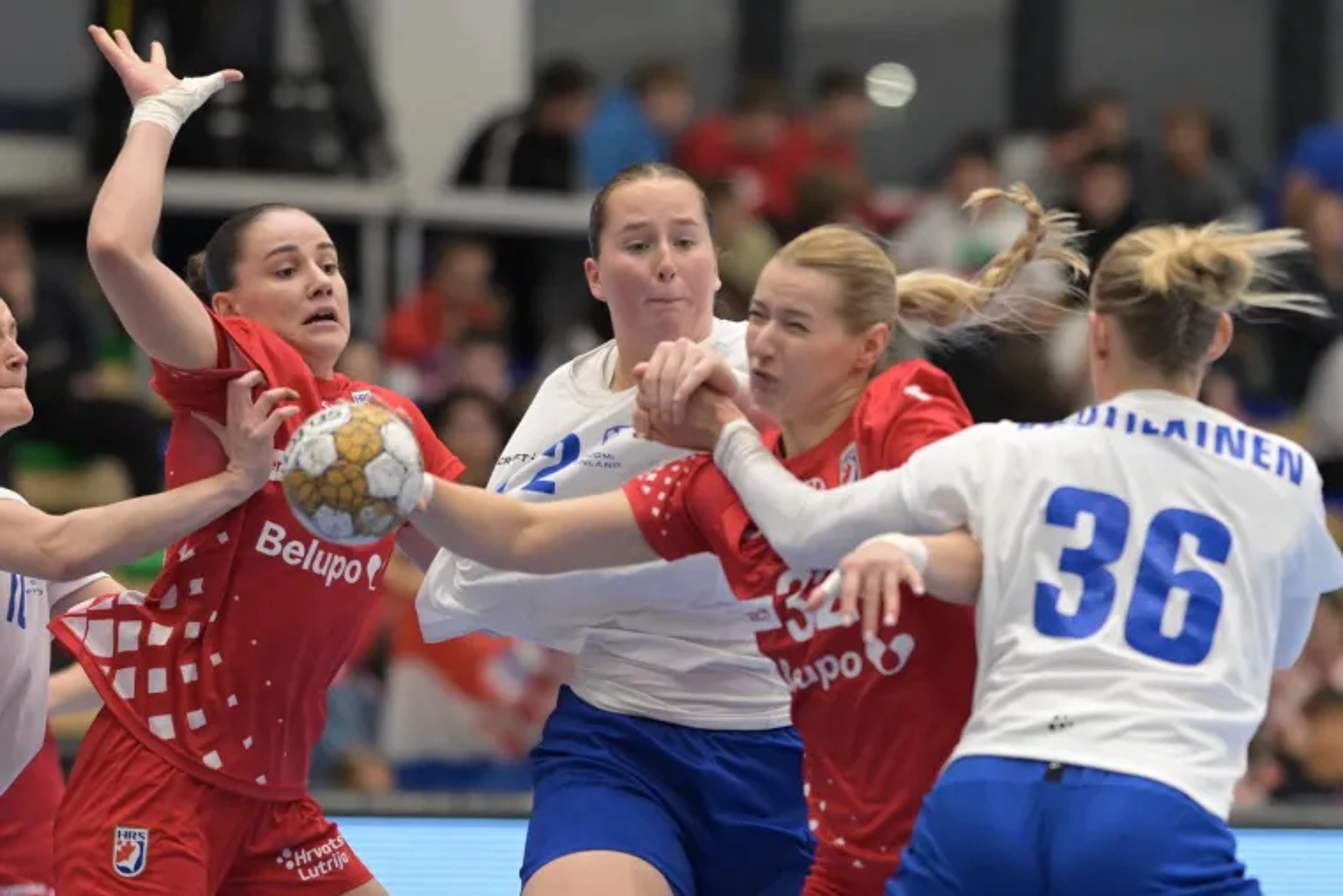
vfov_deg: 10.2
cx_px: 672
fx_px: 5037
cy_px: 448
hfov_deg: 15.2
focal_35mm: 135
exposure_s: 1/2500
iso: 3200
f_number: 2
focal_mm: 135
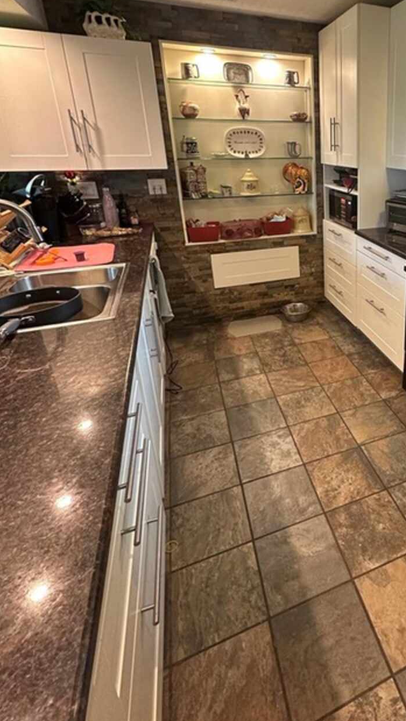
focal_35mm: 21
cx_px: 363
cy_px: 275
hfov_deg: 48.2
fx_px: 402
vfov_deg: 82.4
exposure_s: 1/60
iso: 320
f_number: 2.2
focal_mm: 2.22
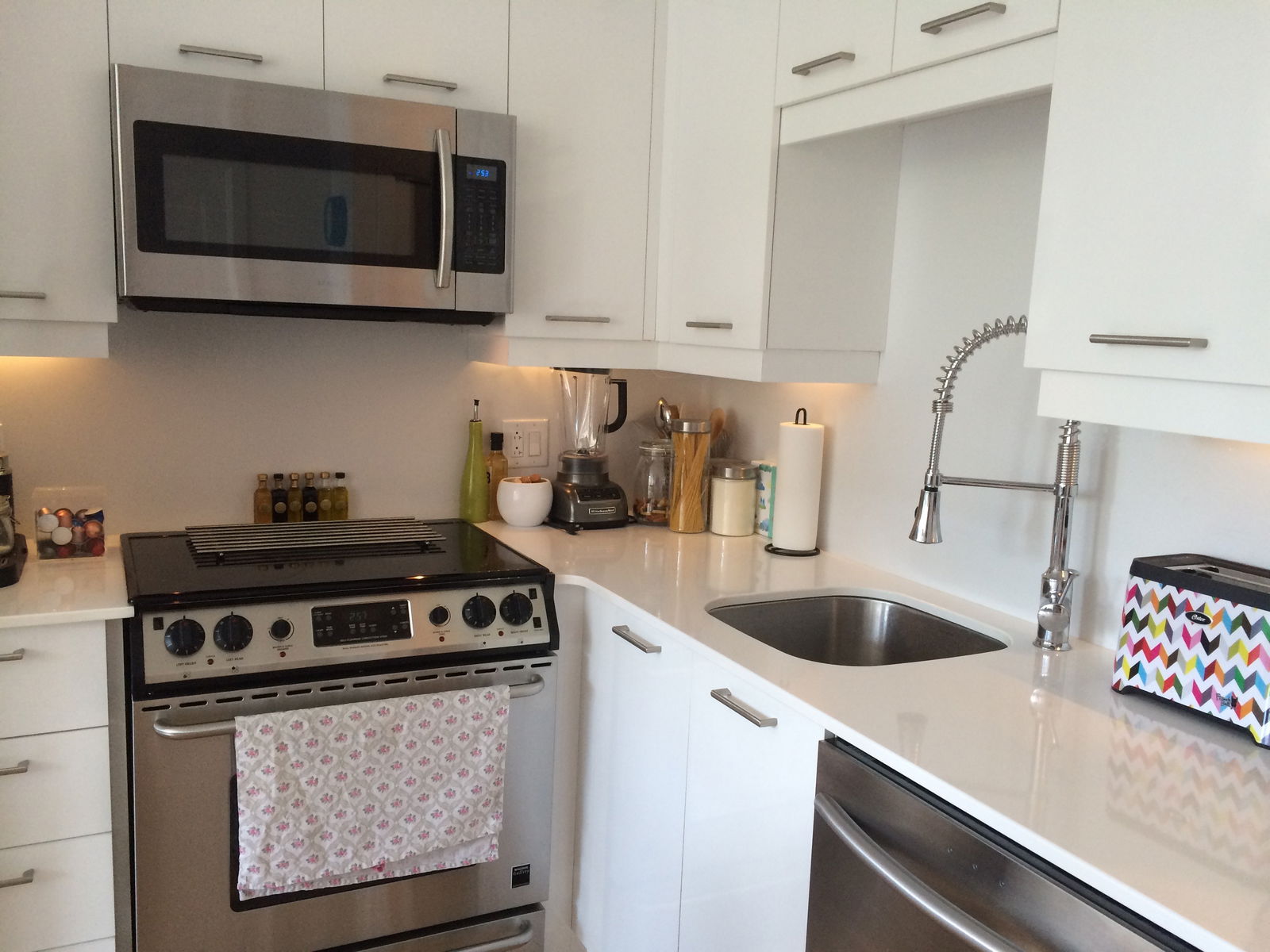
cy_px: 476
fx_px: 1064
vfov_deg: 48.2
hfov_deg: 61.7
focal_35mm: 29
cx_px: 635
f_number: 2.2
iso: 50
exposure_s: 1/30
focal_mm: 4.15
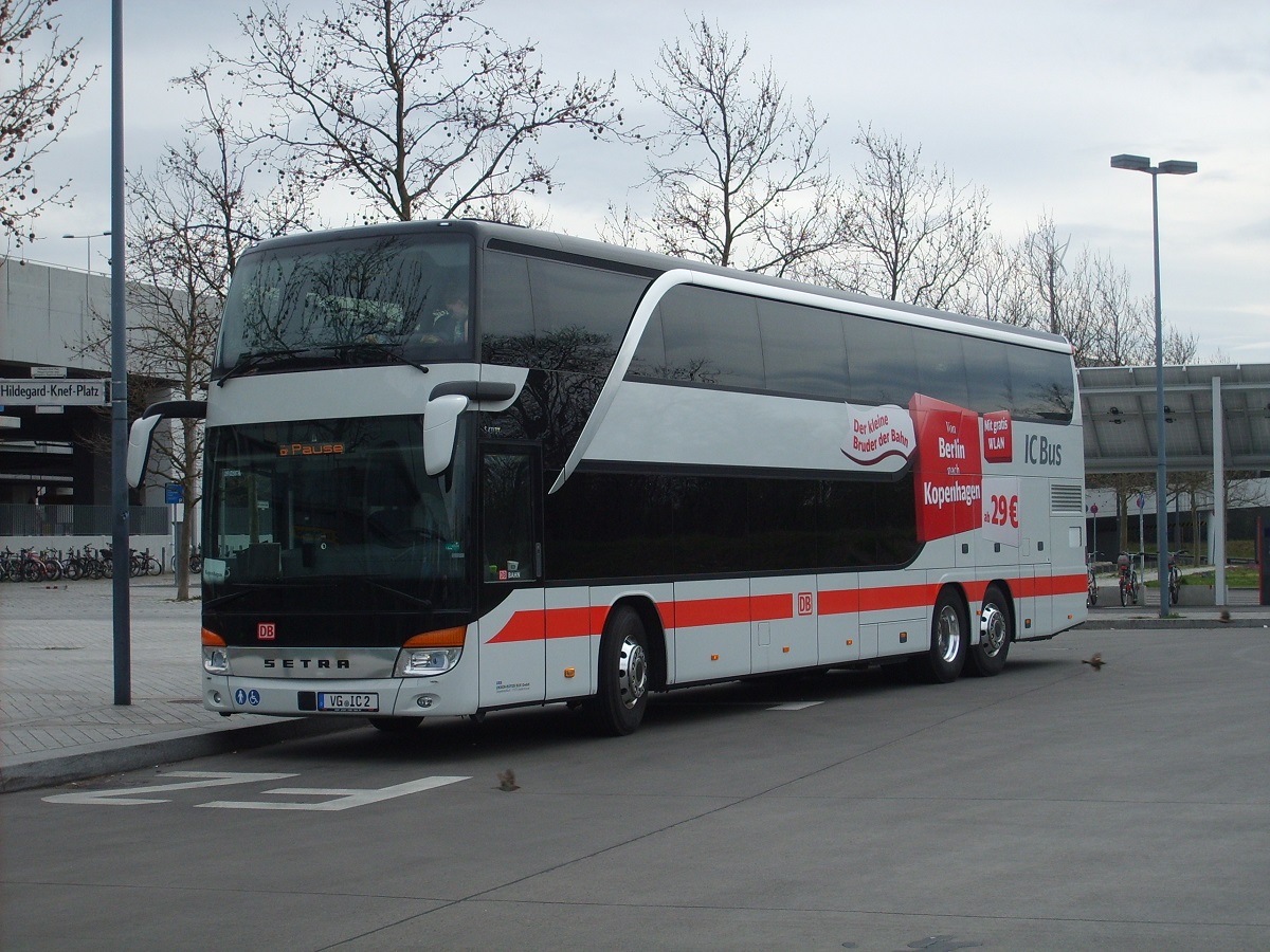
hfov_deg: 31.7
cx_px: 635
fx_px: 2238
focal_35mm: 61
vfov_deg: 24.0
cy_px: 476
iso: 50
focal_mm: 10.3
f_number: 3.6
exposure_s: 1/750
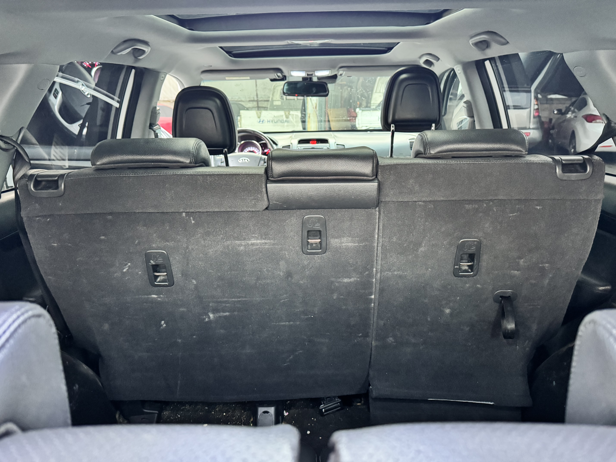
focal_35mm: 24
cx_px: 308
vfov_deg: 56.8
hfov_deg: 71.6
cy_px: 231
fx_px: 427
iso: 1000
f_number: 1.78
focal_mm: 6.76
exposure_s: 1/38
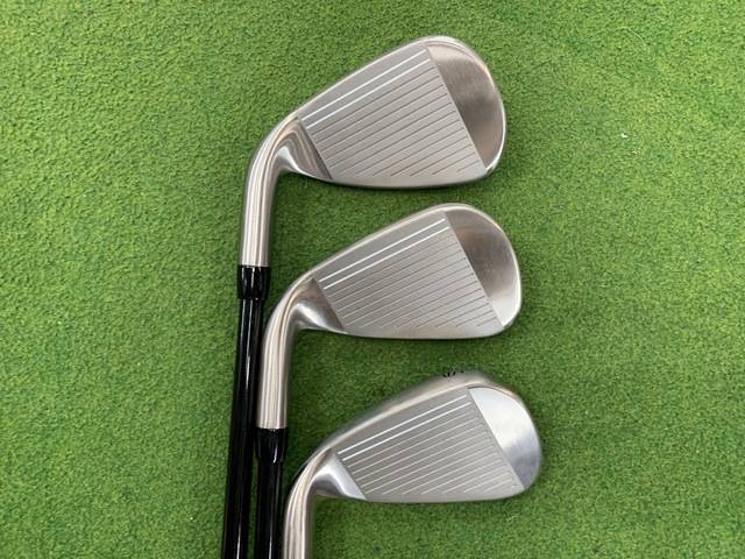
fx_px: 560
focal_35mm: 26
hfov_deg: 67.3
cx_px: 372
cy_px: 280
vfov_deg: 53.1
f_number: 1.8
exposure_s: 1/60
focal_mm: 4.25
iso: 160
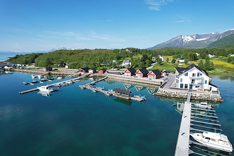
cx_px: 117
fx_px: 143
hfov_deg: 78.6
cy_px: 78
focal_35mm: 22
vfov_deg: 57.2
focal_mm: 8.38
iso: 120
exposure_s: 1/1600
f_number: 2.8
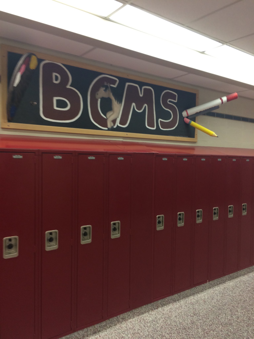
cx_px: 127
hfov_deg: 48.2
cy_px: 170
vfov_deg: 61.7
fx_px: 284
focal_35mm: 29
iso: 100
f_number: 2.2
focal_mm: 4.15
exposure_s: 1/30
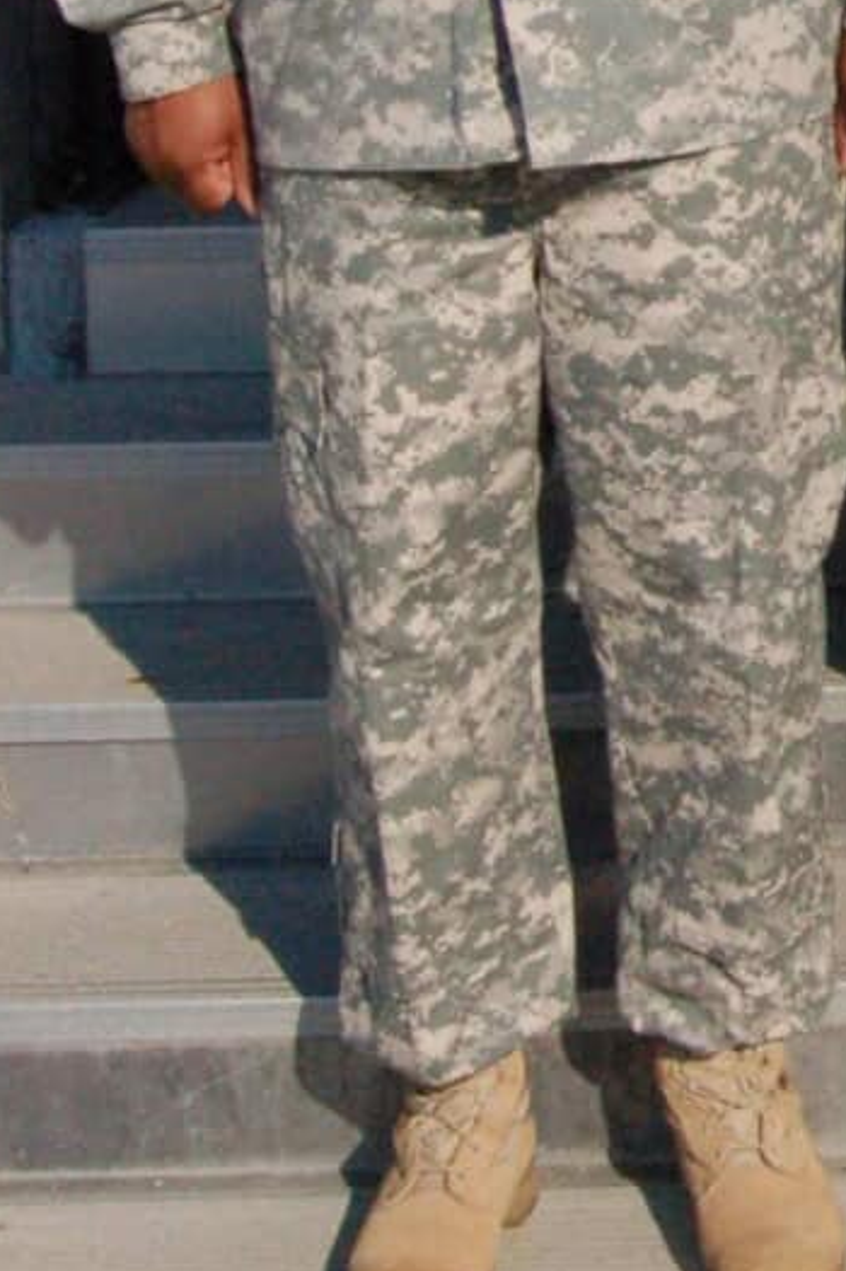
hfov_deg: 12.9
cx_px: 1421
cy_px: -209
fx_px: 3449
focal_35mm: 98
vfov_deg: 19.8
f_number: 16
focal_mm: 19
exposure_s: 1/1000
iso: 1600
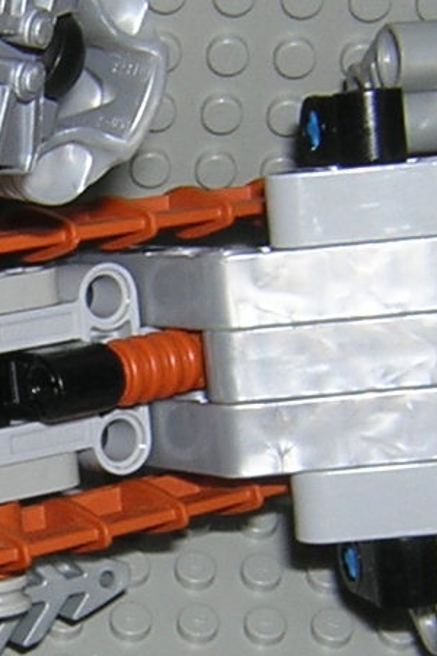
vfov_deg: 15.4
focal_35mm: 133
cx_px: 44
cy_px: 430
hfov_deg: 10.3
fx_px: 2422
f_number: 5.2
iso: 100
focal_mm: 4.7
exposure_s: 1/60.1
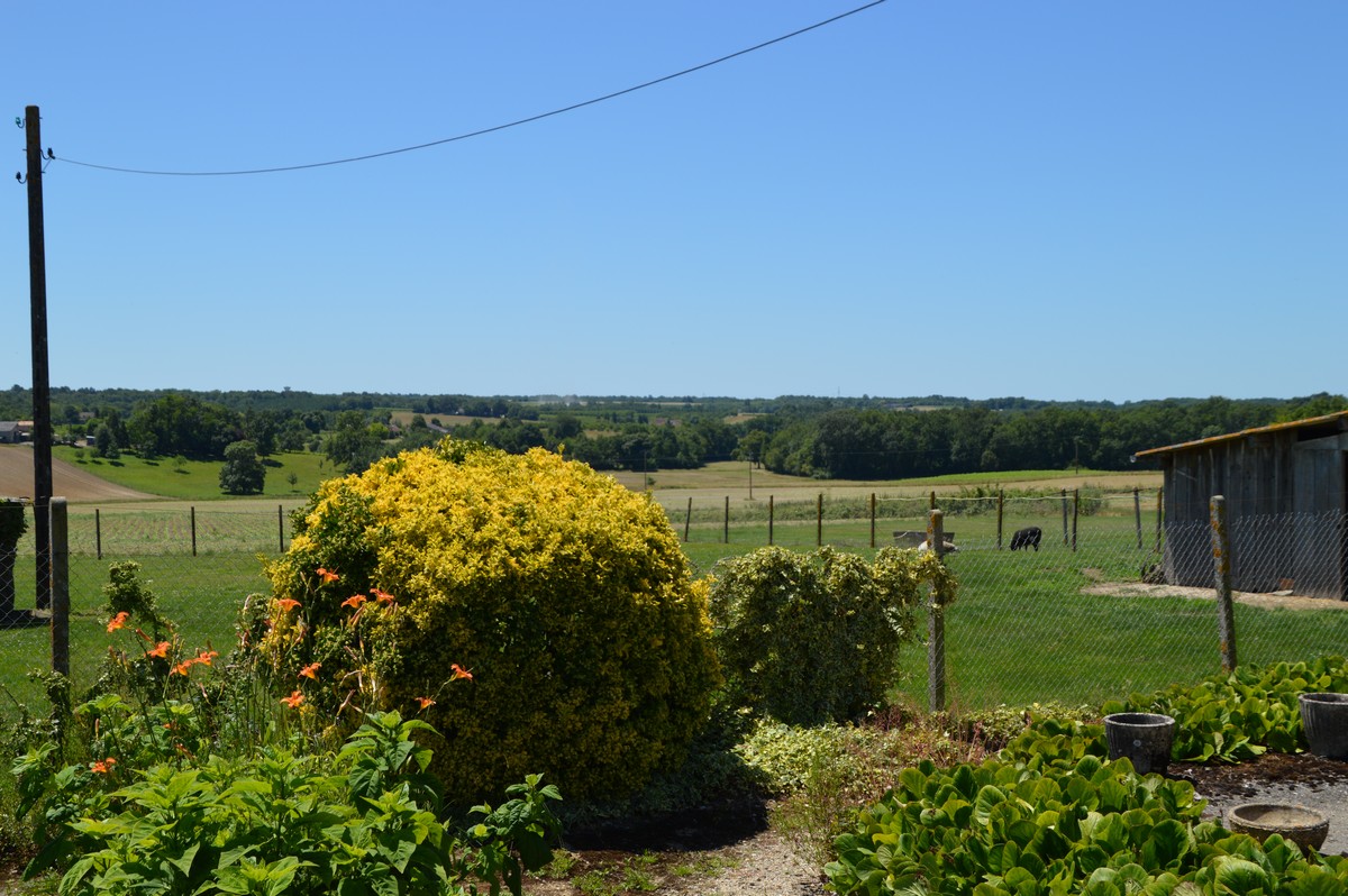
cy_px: 448
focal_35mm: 44
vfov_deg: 30.8
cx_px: 674
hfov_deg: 45.0
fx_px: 1627
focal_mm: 29
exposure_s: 1/250
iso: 100
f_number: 8
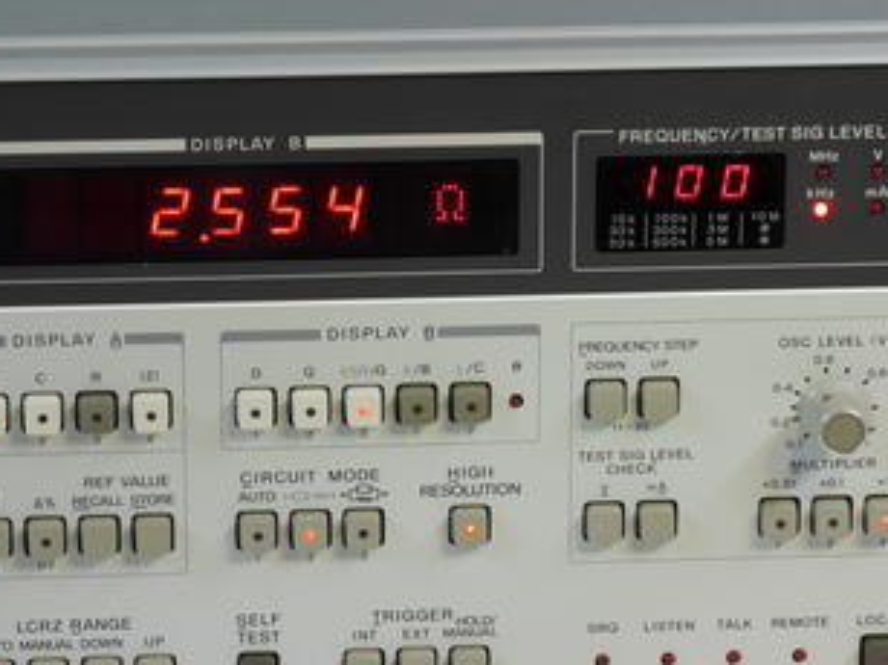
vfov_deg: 7.0
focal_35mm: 211
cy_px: 428
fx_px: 5411
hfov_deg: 9.4
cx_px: 448
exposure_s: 1/4
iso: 200
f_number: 8
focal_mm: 81
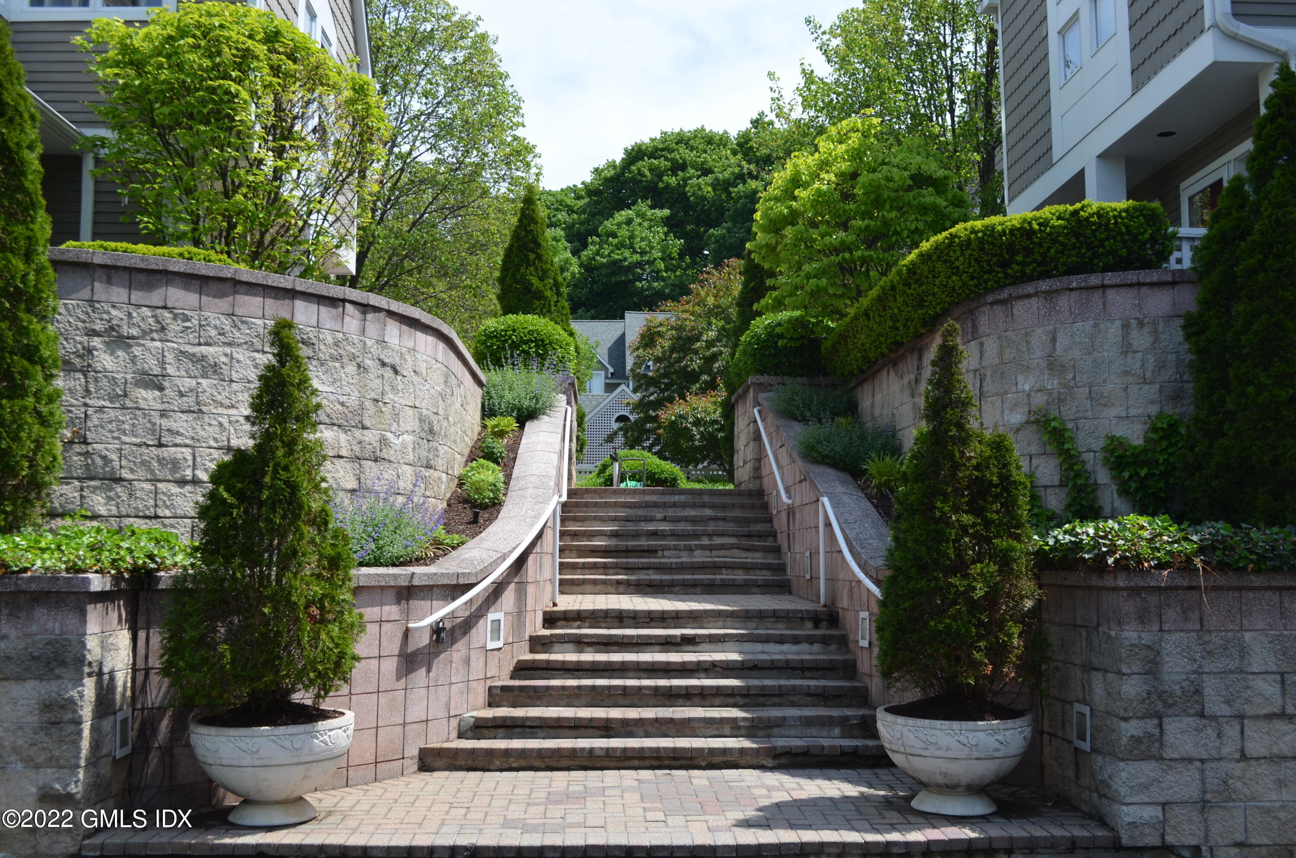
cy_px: 429
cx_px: 648
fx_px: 1293
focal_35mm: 36
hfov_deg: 53.2
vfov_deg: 36.7
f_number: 8
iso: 125
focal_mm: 24
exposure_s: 1/250
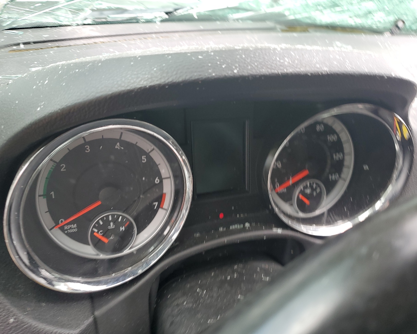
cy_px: 164
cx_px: 209
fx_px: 346
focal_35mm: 28
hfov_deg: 62.2
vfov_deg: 51.5
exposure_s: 1/120
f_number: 1.5
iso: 55
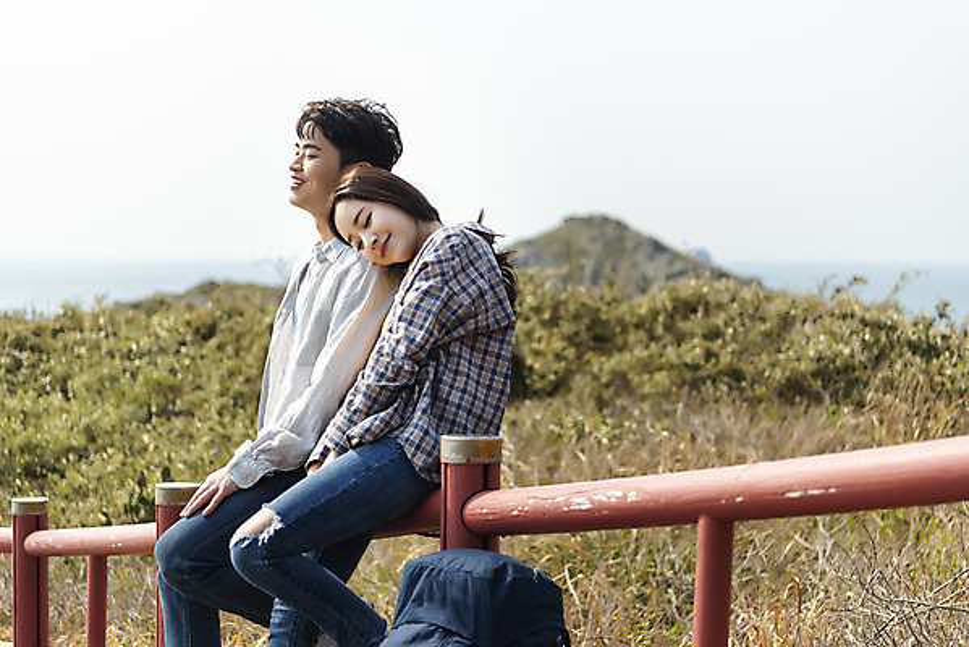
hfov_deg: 30.9
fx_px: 1750
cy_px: 324
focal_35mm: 65
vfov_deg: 20.9
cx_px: 484
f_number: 2.8
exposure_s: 1/2500
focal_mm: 65
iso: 100
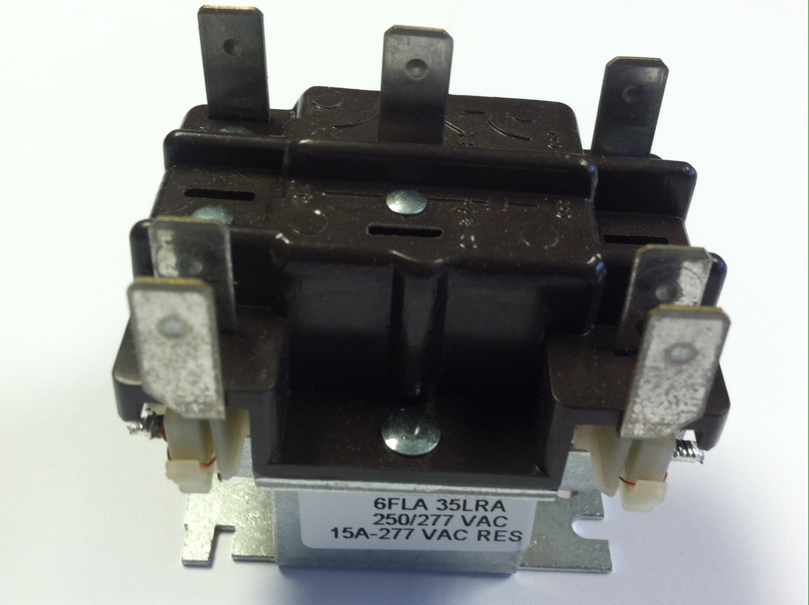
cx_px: 404
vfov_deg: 40.6
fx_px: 817
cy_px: 302
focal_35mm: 35
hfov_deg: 52.7
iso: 80
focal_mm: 3.85
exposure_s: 1/17
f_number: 2.8
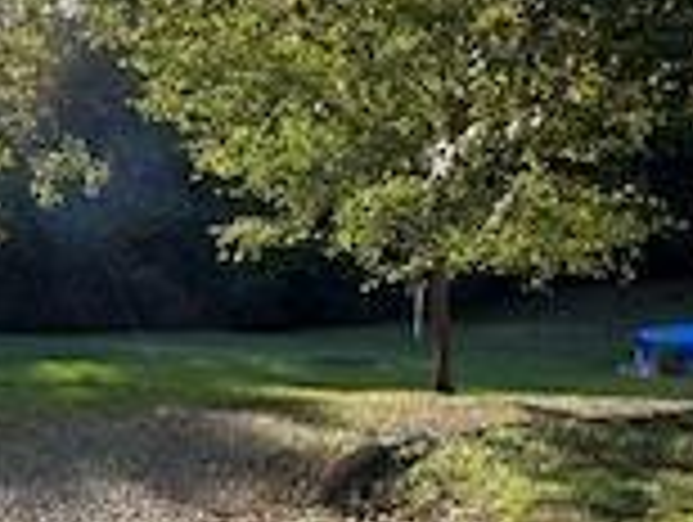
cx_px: 180
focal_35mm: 58
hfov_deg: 32.6
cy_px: 315
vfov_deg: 25.2
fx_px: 1163
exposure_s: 1/389
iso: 40
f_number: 2.2
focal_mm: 2.22
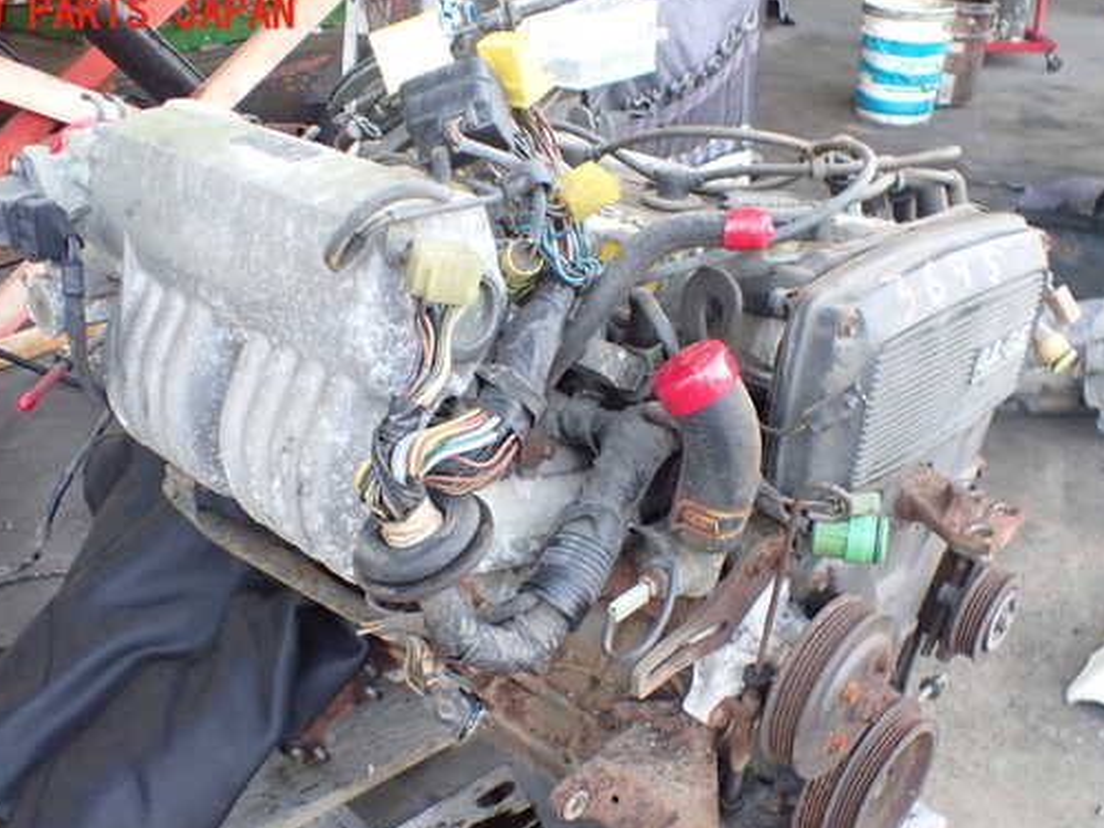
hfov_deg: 51.4
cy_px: 484
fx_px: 1148
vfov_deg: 39.5
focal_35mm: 36
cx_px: 556
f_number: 2.3
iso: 800
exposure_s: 1/80
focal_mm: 5.4
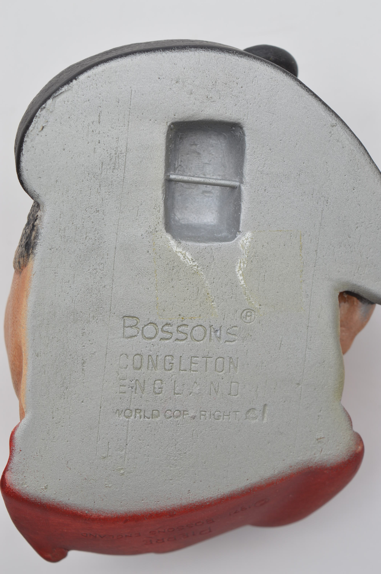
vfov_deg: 29.9
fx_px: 1073
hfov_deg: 20.1
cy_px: 287
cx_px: 190
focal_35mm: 68
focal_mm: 45
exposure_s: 1/80
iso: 100
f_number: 9
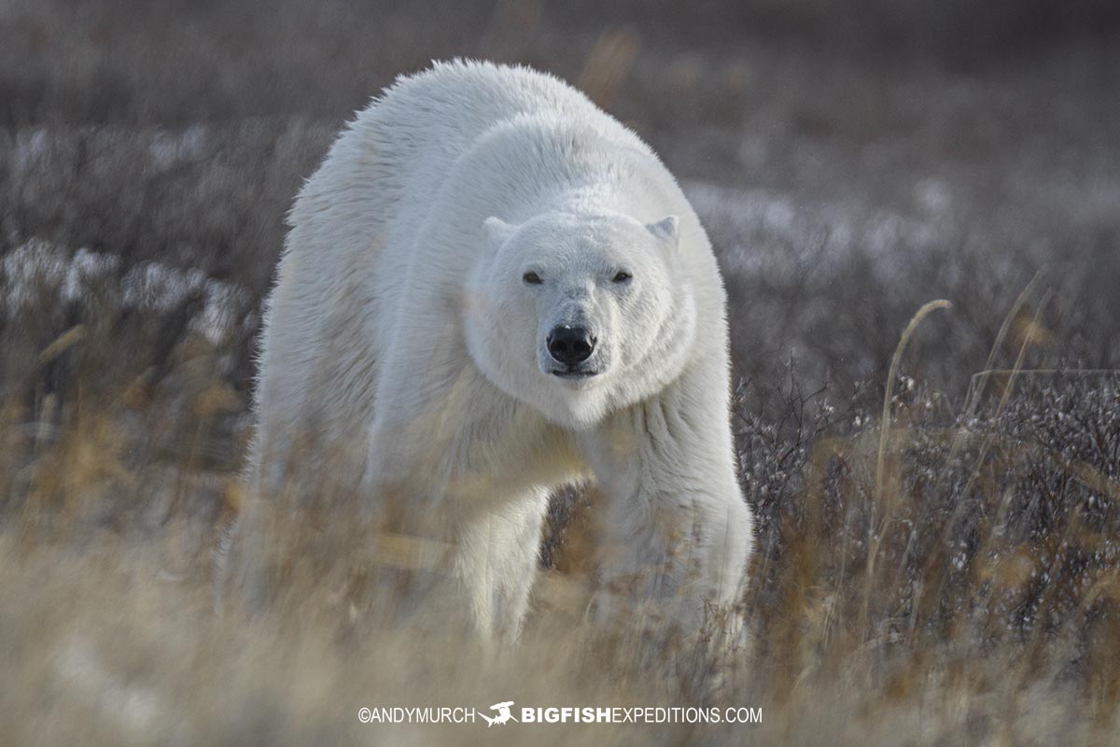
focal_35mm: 900
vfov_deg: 1.5
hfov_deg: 2.3
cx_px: 560
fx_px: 27998
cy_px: 374
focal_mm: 600
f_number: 6.3
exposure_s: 1/1000
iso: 800
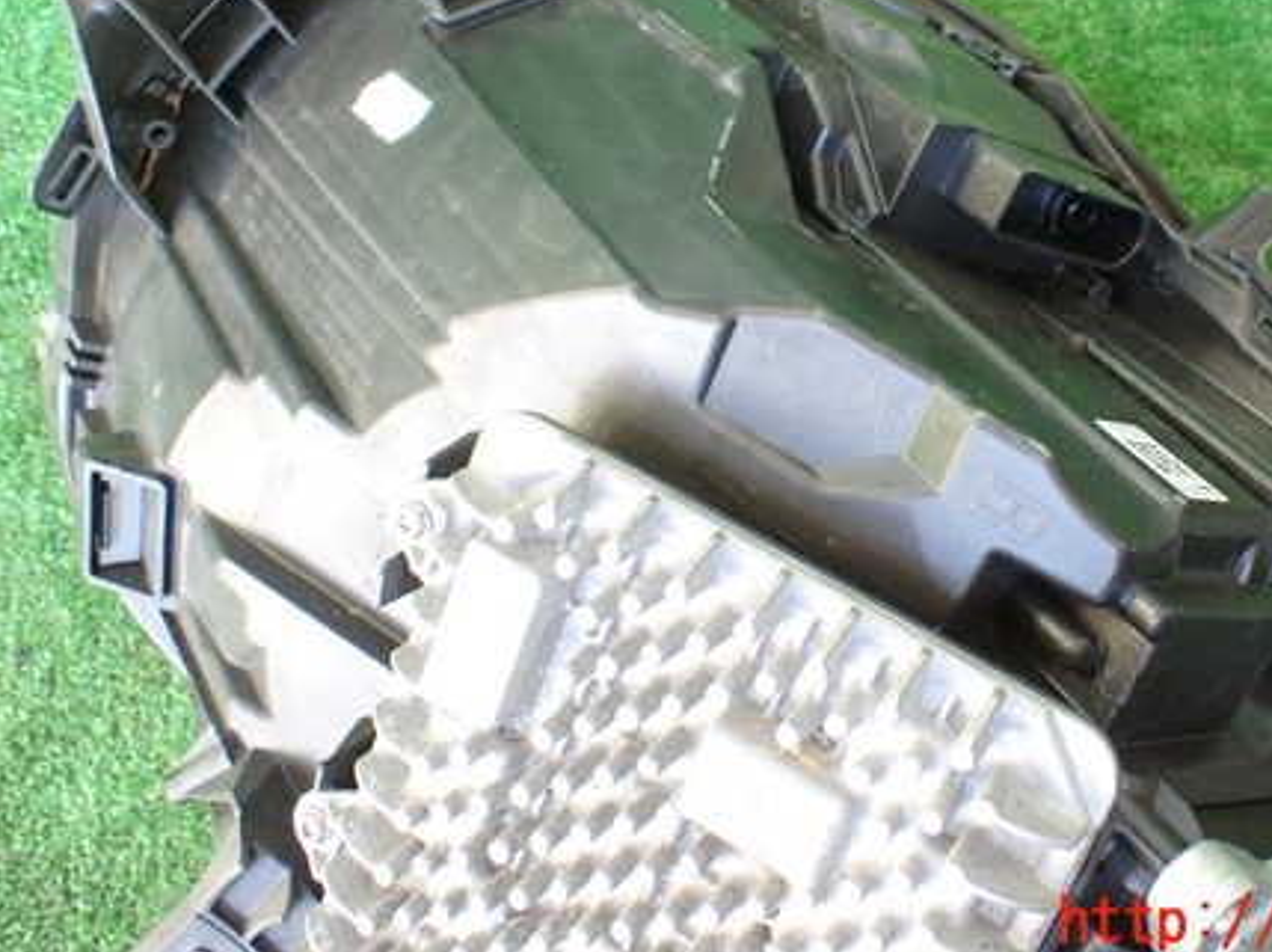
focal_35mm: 42
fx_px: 1542
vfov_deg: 33.9
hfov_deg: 44.2
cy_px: 294
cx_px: 839
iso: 800
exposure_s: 1/100
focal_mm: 5.4
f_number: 2.3
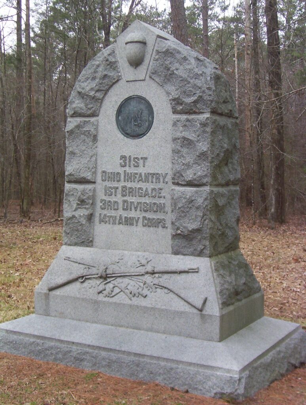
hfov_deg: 28.7
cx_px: 153
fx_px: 599
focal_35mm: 51
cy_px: 202
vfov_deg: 37.4
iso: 100
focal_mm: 7.88
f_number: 3.16
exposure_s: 1/305
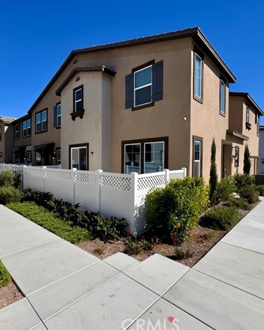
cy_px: 164
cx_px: 101
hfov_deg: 69.9
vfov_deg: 83.3
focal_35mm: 19
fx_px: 186
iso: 50
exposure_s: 1/1748
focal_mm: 2.22
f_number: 2.2
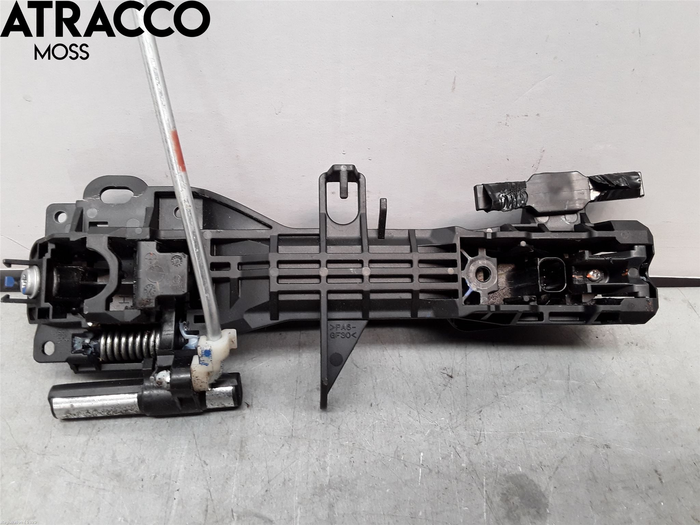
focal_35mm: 28
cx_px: 350
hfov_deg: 63.4
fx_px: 566
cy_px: 262
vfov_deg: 49.7
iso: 64
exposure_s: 1/50
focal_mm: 2.91
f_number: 1.9
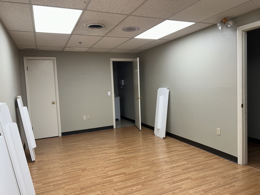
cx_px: 130
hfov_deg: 67.3
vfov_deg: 53.1
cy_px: 98
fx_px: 195
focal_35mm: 26
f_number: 1.5
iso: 64
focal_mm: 5.7
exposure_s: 1/120
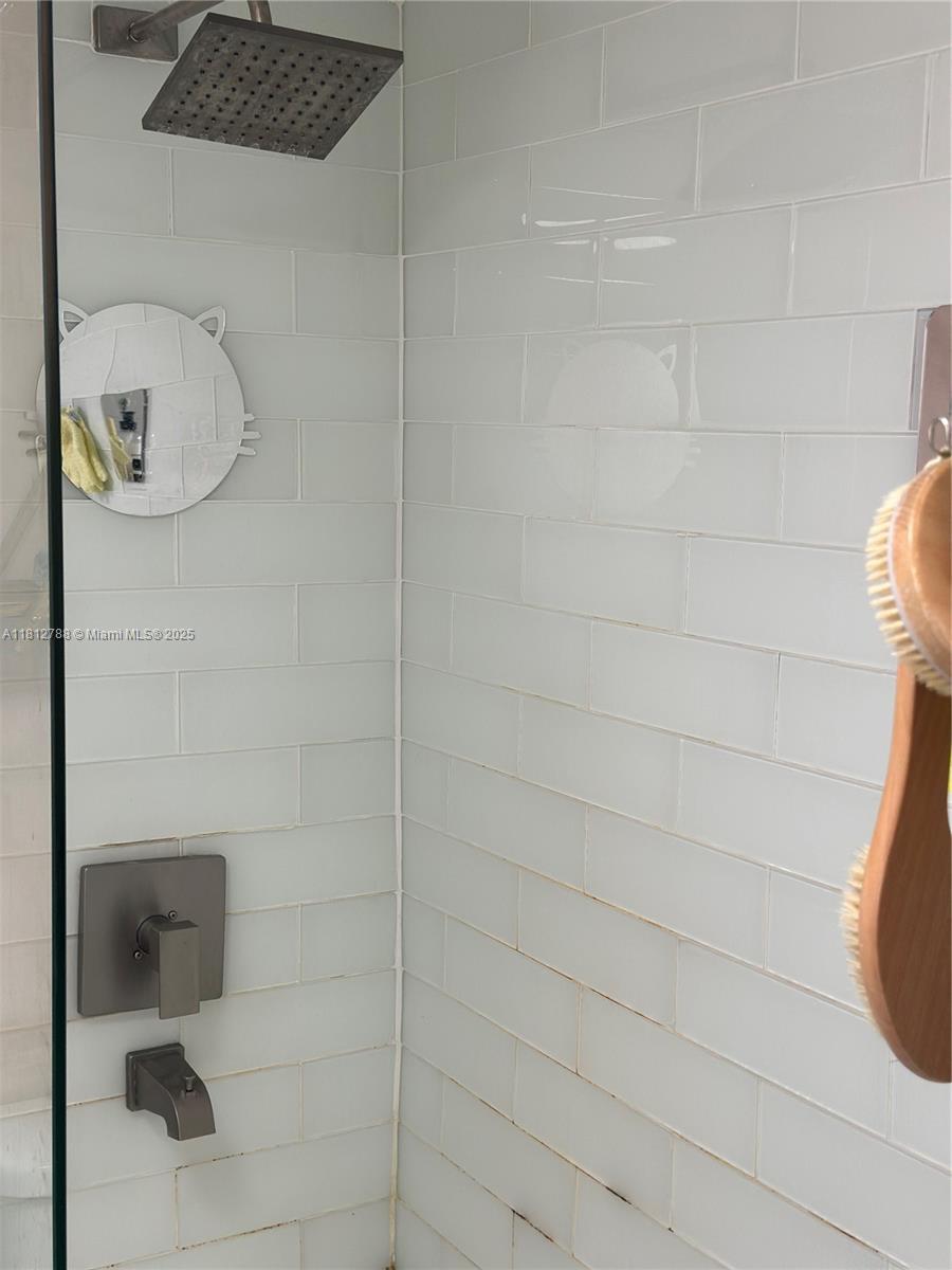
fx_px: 1760
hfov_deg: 30.3
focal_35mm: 48
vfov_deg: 39.7
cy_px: 635
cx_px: 476
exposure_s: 1/120
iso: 100
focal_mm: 6.86
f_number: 1.78
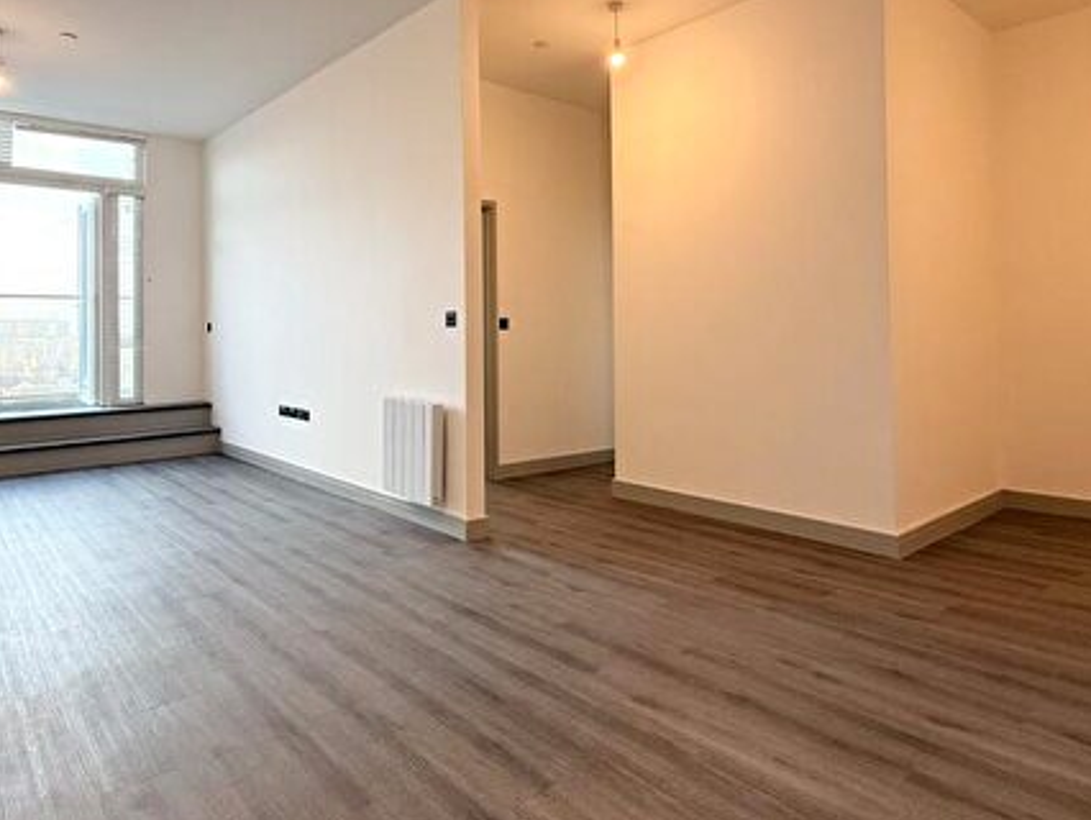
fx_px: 725
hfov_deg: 73.6
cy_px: 319
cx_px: 484
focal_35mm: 23
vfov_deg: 58.3
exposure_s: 1/100
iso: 160
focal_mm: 2.22
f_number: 2.2
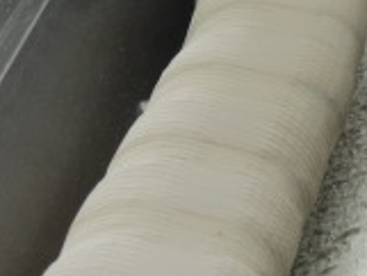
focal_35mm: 215
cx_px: 586
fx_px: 2281
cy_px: 11
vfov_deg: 6.9
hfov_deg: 8.9
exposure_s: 1/250
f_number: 4.3
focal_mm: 9.51
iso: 64
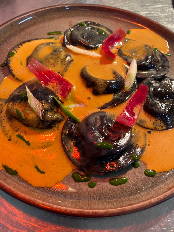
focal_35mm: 26
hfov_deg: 53.1
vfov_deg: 67.3
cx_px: 87
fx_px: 174
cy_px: 116
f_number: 1.8
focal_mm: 4.25
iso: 125
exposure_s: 1/100
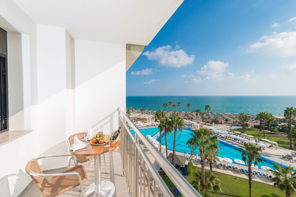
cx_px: 148
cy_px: 98
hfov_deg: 104.2
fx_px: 115
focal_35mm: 14
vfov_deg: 81.2
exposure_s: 1/250
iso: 100
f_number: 10
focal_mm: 14
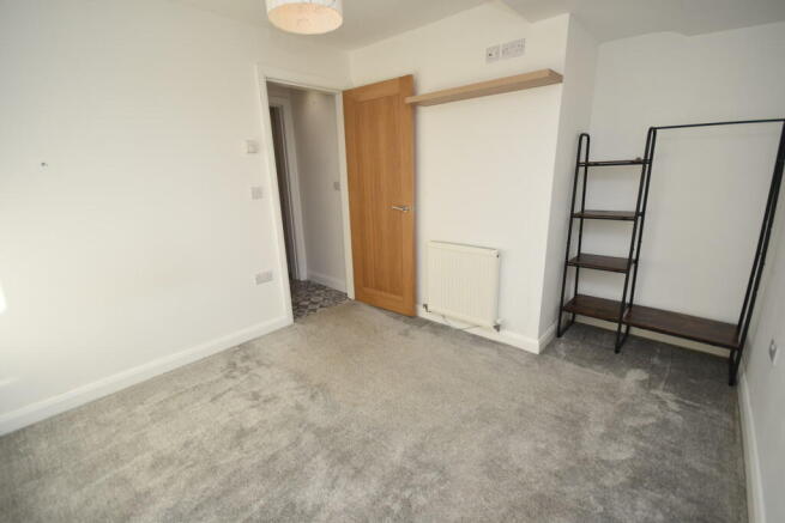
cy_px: 262
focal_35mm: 15
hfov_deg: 100.4
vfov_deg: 77.4
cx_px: 392
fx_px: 327
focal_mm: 10
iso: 100
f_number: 5
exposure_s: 1/200
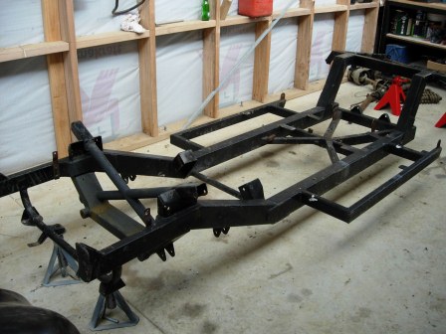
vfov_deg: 37.7
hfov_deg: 49.0
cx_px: 223
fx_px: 490
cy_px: 167
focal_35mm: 38
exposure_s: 1/197
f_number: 2.8
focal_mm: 7.8
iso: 79
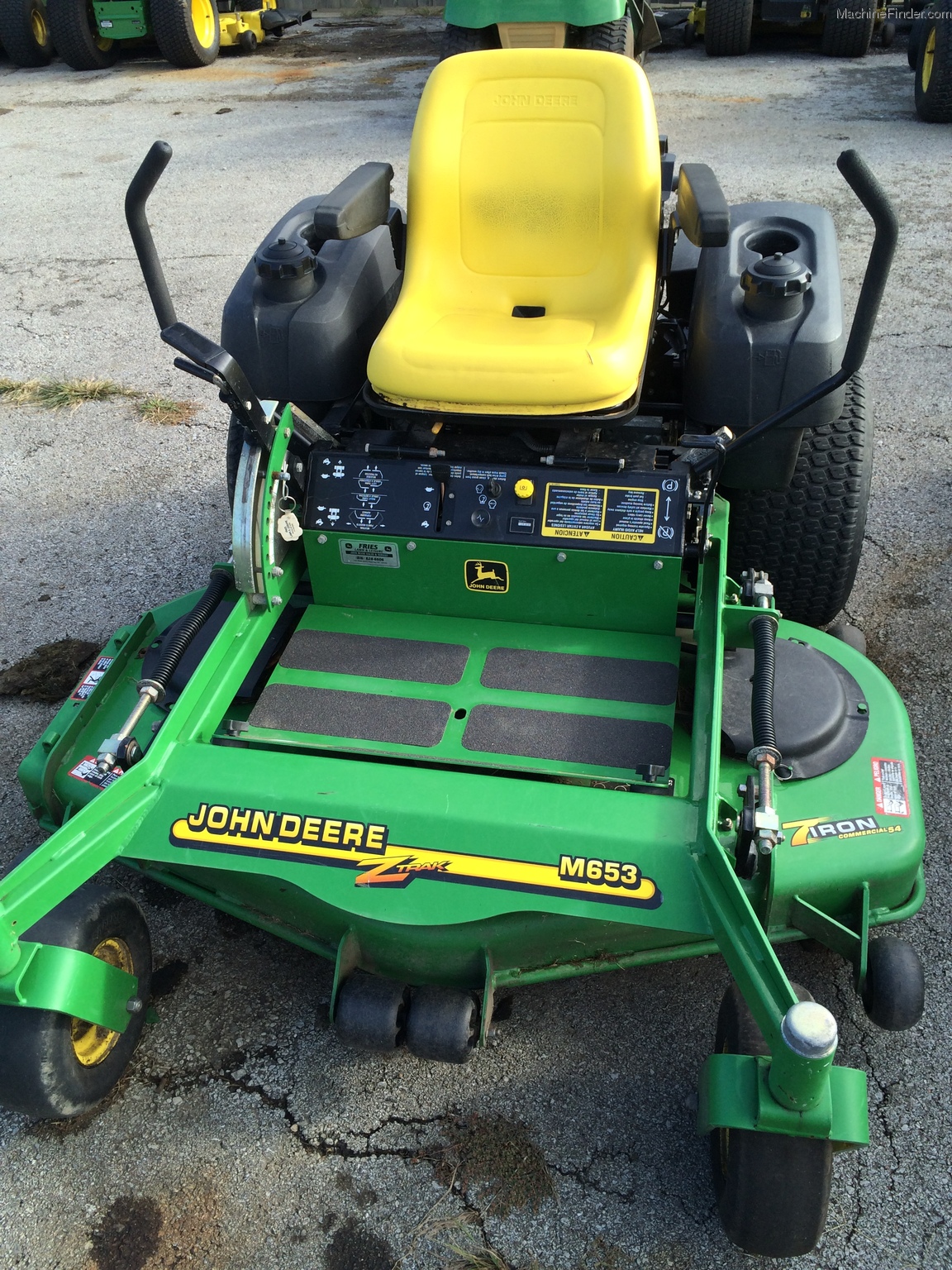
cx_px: 476
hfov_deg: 46.8
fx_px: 1100
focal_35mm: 30
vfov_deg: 60.0
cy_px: 635
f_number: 2.2
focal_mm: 4.12
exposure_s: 1/410
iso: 32
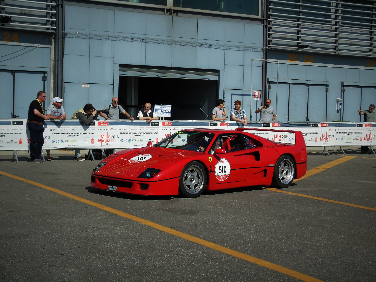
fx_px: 673
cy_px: 141
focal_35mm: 62
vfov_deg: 23.7
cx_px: 188
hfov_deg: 31.2
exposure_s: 1/800
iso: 80
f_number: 4.5
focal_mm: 11
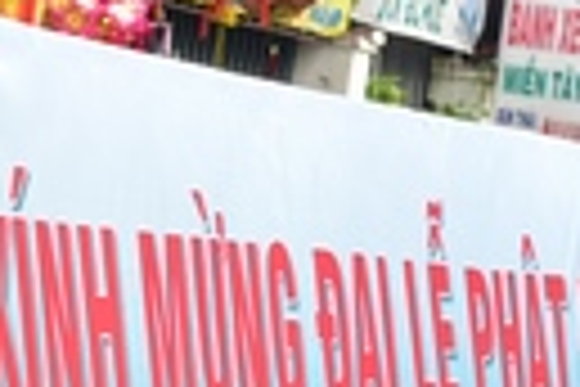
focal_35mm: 313
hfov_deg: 6.6
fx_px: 5042
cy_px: 470
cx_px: 58
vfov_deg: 4.4
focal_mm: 62
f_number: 5.6
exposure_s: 1/160
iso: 250
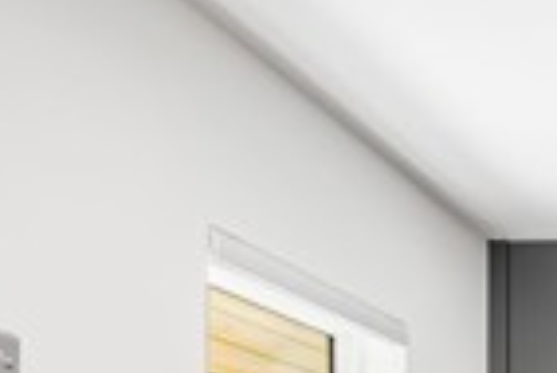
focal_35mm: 72
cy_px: 614
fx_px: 1115
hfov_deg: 22.0
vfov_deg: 16.6
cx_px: 886
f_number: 8
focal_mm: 16
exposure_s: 1.3
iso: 100
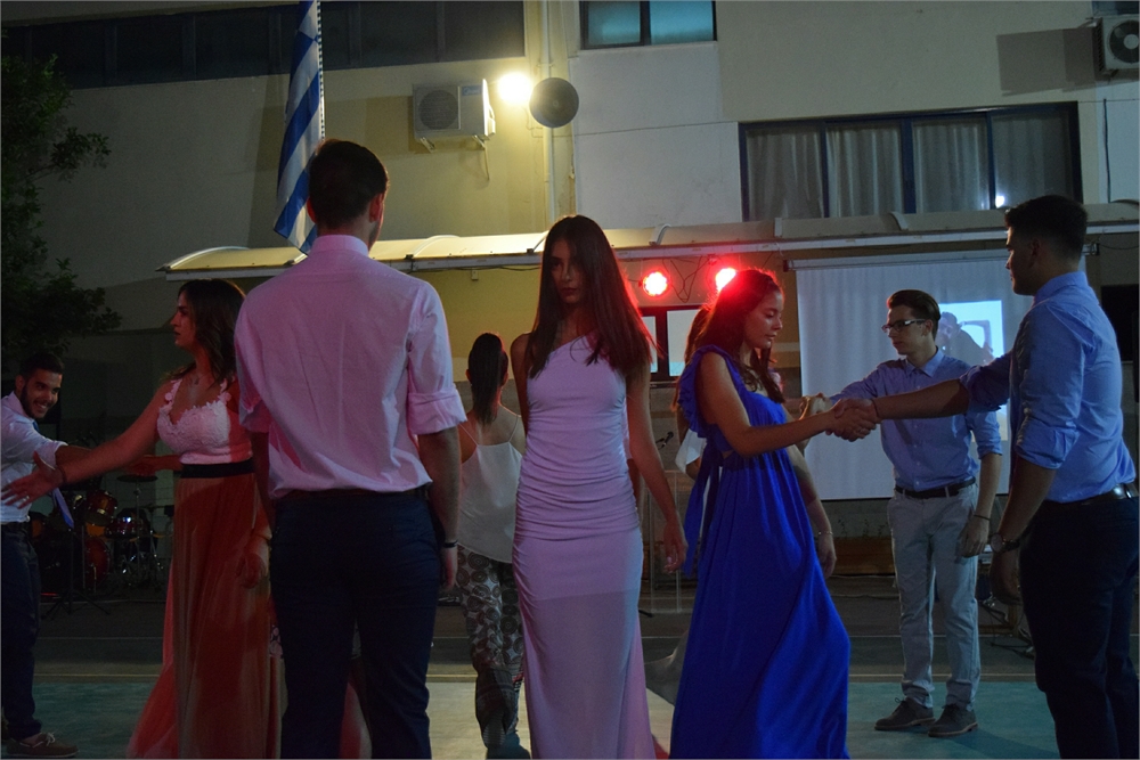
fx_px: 1615
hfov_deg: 38.9
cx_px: 570
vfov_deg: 26.5
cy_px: 380
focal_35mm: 51
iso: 3200
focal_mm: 34
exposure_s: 1/250
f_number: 4.5
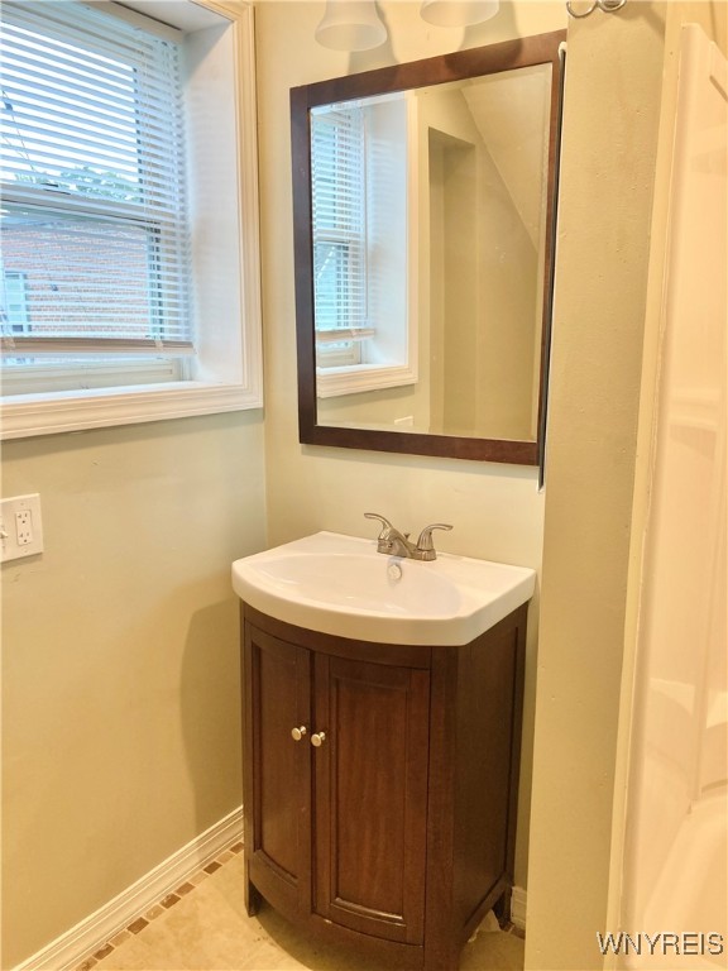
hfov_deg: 49.7
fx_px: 785
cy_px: 486
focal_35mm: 28
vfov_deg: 63.4
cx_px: 364
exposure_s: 1/60
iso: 64
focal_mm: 3.99
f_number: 1.8
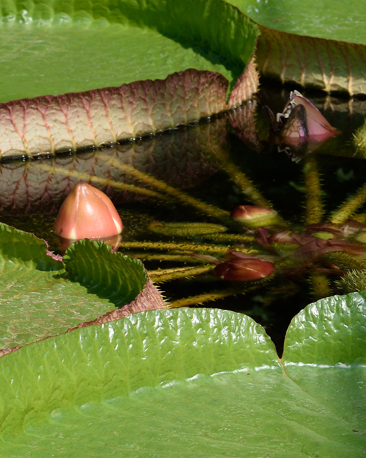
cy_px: 328
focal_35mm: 274
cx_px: 413
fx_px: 3708
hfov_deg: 5.6
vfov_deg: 7.0
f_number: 8
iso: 200
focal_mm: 70
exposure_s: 1/250
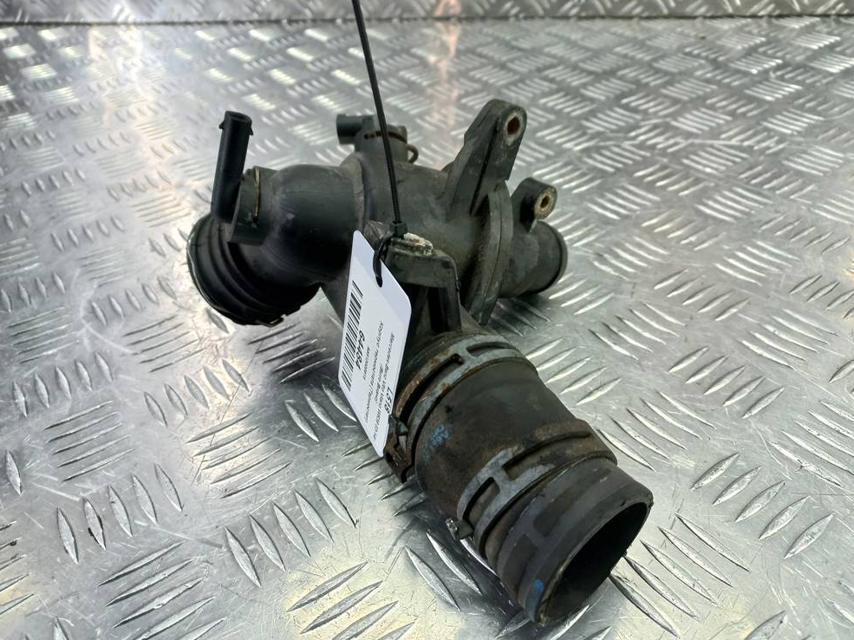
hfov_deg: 67.3
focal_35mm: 26
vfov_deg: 53.0
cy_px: 323
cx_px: 433
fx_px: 641
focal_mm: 4.6
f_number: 1.8
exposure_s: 1/50
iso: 80
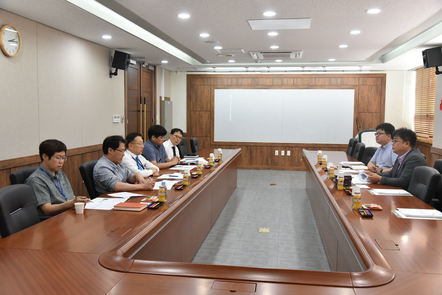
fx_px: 393
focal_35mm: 32
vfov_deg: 41.1
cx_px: 221
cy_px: 148
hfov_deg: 58.7
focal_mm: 32
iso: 3600
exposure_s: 1/200
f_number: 5.6
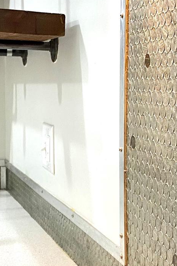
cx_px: 107
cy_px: 153
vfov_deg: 25.7
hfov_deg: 17.3
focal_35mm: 79
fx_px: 583
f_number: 1.8
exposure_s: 1/60
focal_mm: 4.25
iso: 200
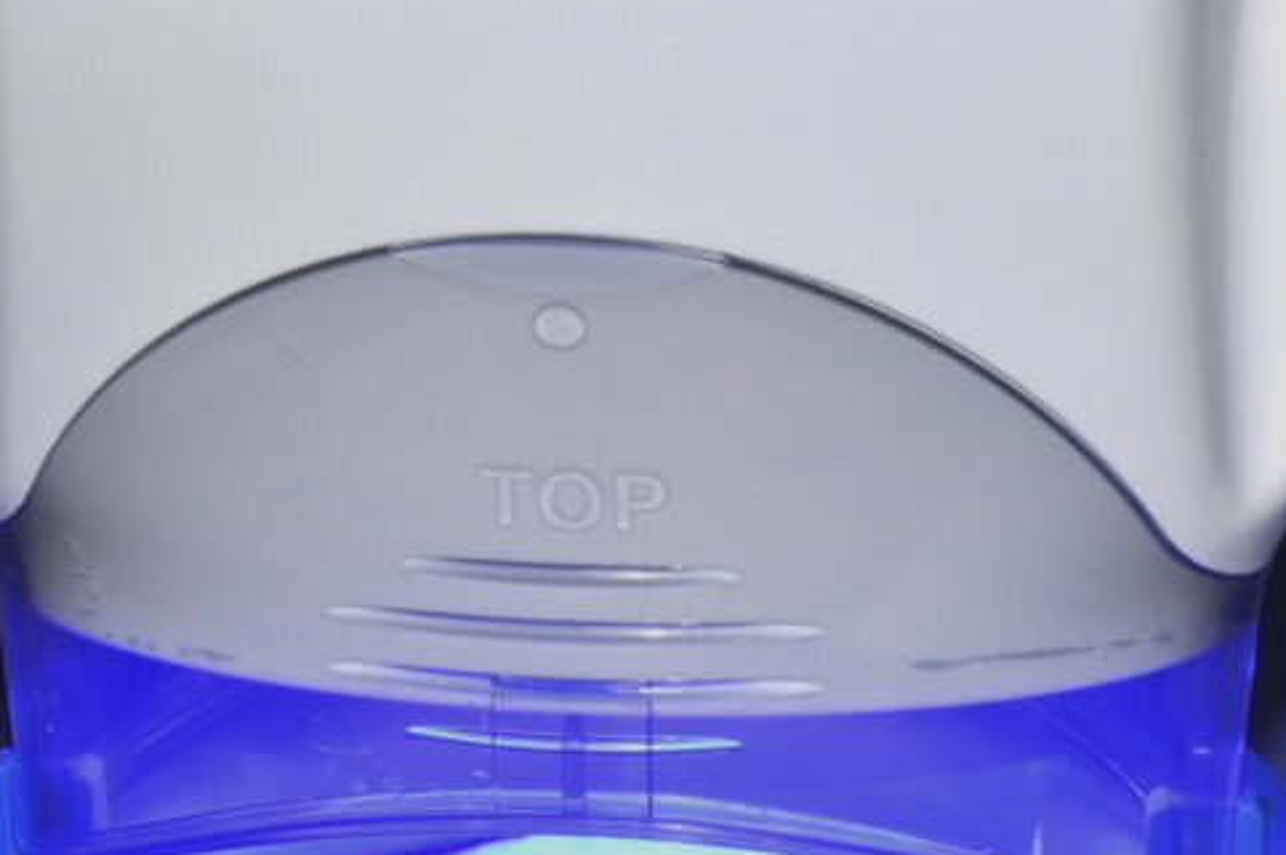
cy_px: 787
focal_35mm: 295
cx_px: 672
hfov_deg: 7.0
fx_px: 10525
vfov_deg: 4.6
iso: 320
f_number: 36
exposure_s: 1/125
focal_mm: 105
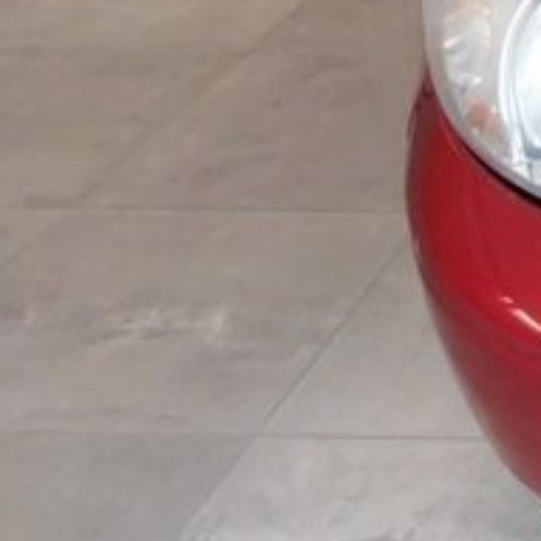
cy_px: -85
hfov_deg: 12.6
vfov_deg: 15.5
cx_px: 1283
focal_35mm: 109
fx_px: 1927
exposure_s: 1/30
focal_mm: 4
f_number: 3
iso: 360
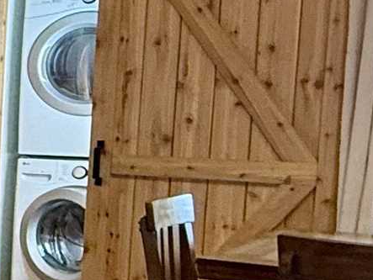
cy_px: 182
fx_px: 1046
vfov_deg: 15.2
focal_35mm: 97
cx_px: -573
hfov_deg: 13.4
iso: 250
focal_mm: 2.22
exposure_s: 1/60
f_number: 2.2
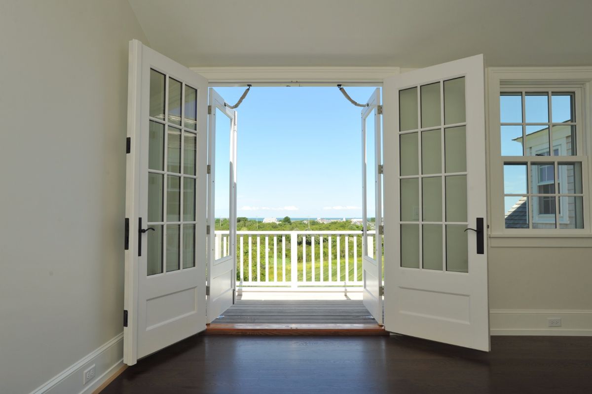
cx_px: 296
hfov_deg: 78.6
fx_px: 362
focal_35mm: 22
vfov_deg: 57.2
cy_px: 197
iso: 320
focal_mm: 22
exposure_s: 1/250
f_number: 11
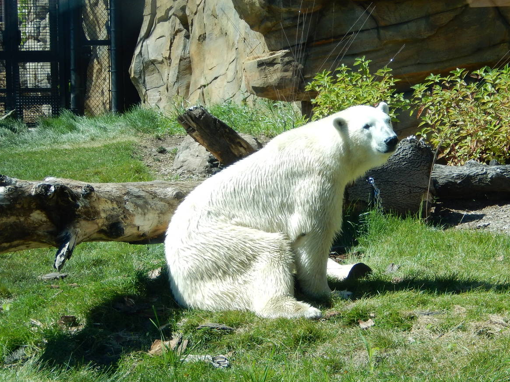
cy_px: 195
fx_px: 2121
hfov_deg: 13.7
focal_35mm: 144
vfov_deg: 10.3
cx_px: 322
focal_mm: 18.9
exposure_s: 1/320
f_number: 5.3
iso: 125
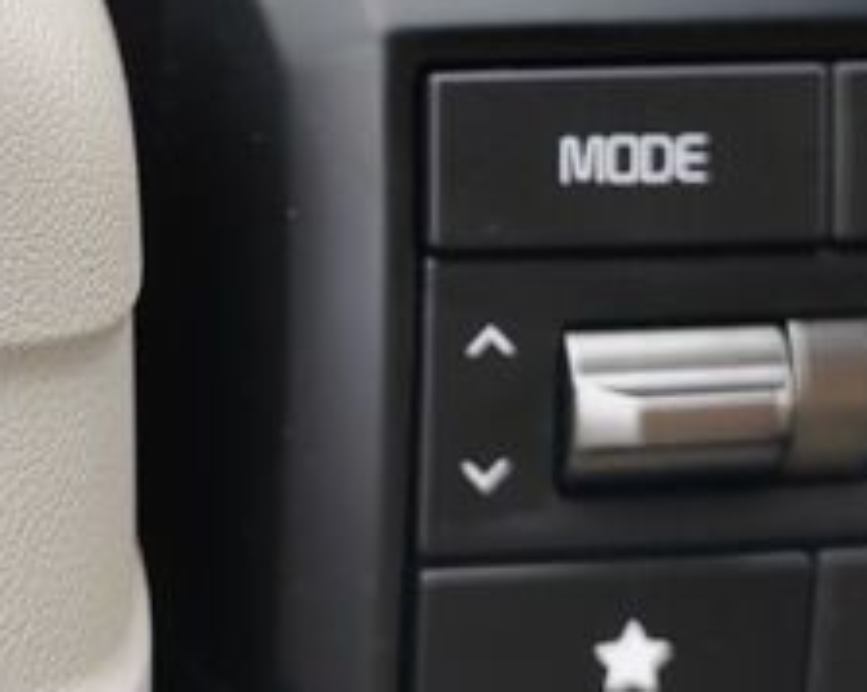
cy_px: -8
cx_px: 272
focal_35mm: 87
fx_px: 2230
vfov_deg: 17.2
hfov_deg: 21.9
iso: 160
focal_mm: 5.52
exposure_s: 1/100
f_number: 1.9
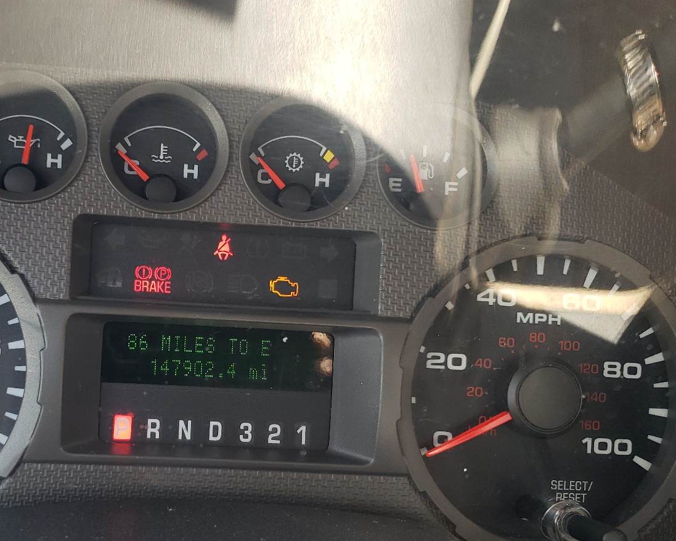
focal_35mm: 37
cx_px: 192
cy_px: 316
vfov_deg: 40.0
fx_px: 740
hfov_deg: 47.7
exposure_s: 1/120
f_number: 1.5
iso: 92
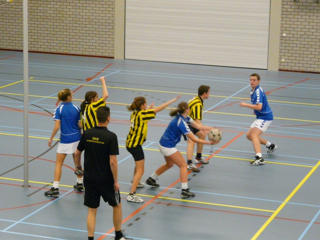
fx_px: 1008
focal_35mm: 109
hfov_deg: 18.0
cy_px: 120
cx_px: 160
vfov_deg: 13.6
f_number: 3.6
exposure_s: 1/60
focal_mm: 18
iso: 800
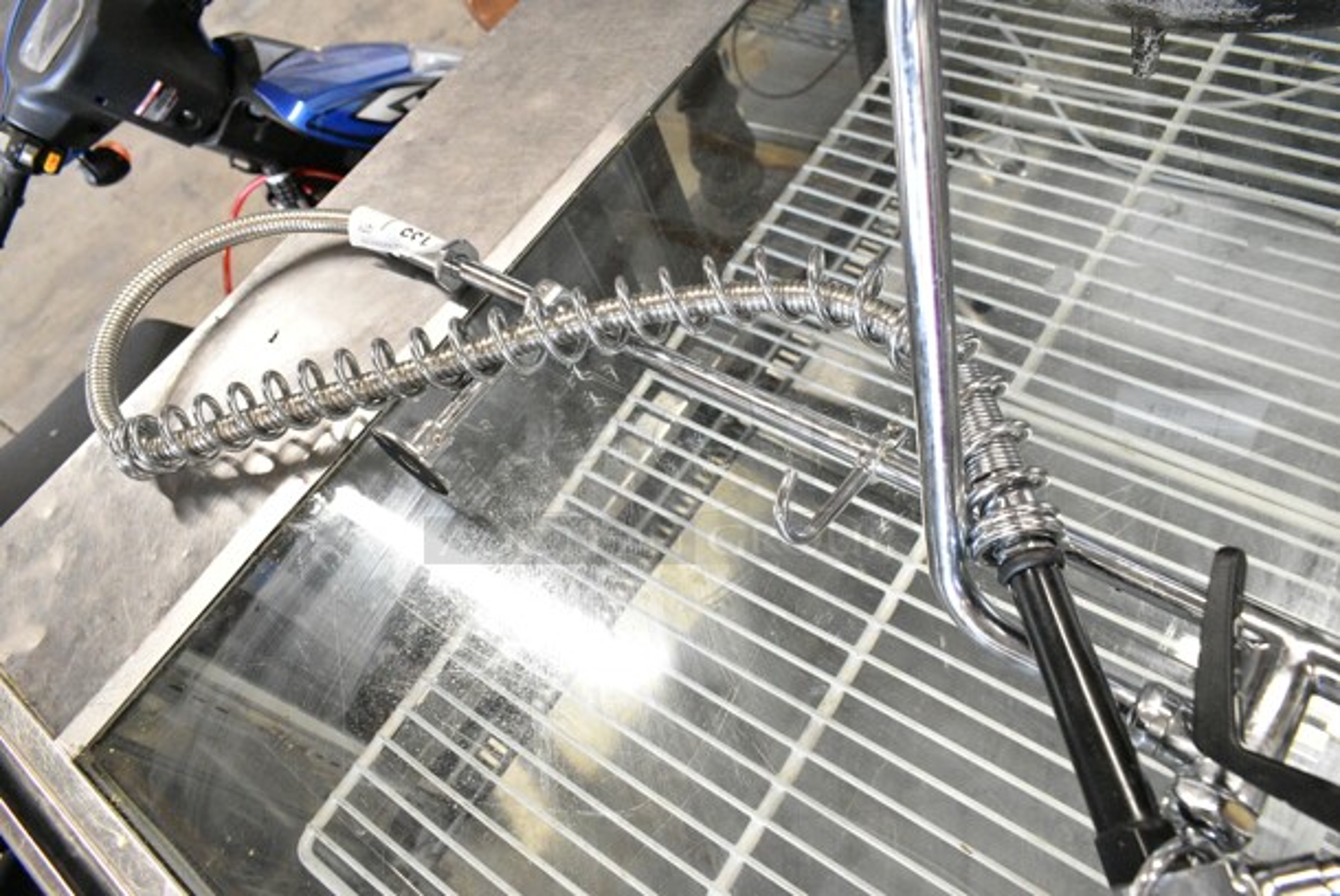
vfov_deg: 48.0
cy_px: 448
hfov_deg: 67.3
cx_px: 670
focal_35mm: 27
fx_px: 1006
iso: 6400
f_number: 5.6
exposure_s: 1/125
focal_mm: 18
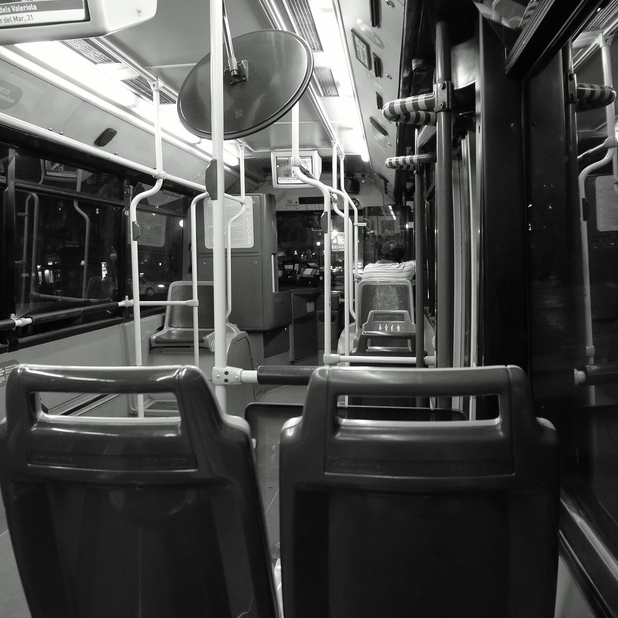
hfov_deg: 52.5
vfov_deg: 52.5
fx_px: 626
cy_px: 306
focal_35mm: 31
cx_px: 318
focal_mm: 16
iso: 1600
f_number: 5
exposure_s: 1/30
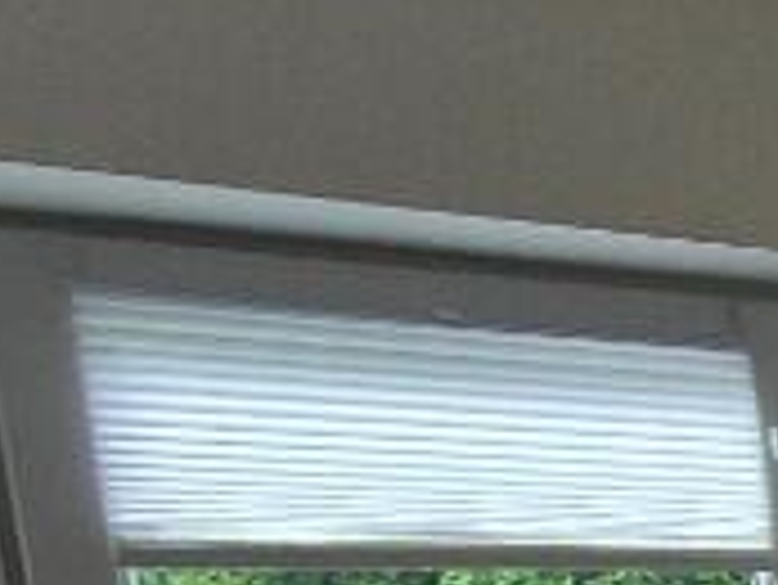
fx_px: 1732
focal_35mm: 77
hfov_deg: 15.3
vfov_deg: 16.7
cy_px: 968
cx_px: 1835
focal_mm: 2.2
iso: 200
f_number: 2.2
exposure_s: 1/359
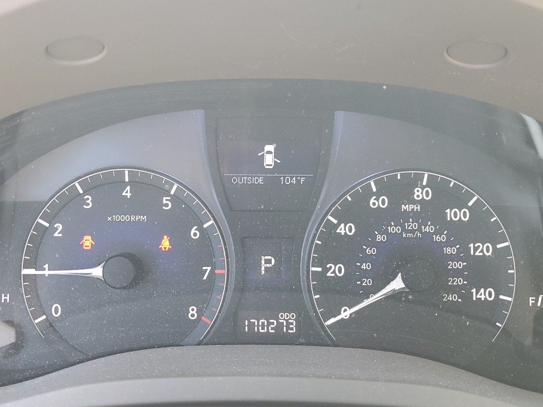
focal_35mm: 33
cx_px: 251
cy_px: 221
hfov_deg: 55.3
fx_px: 518
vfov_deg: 42.9
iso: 127
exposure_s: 1/60.2
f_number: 1.5
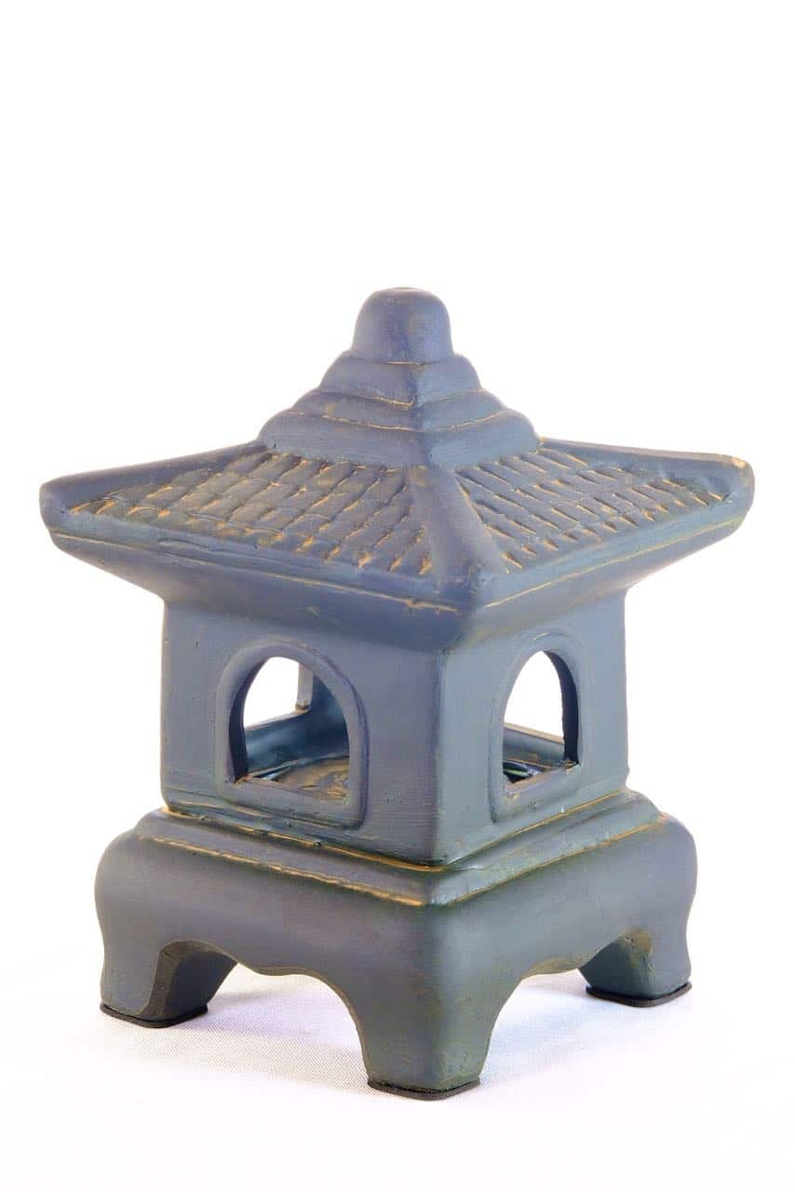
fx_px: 3973
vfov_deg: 17.1
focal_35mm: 120
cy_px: 596
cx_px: 398
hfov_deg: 11.4
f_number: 13
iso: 800
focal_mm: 80
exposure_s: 1/10
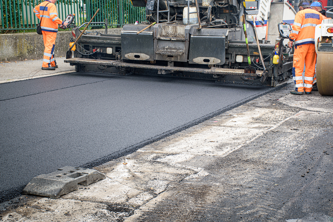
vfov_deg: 18.9
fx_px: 666
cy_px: 111
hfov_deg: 28.1
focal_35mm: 72
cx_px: 166
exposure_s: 1/80
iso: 160
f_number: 8
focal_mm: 48
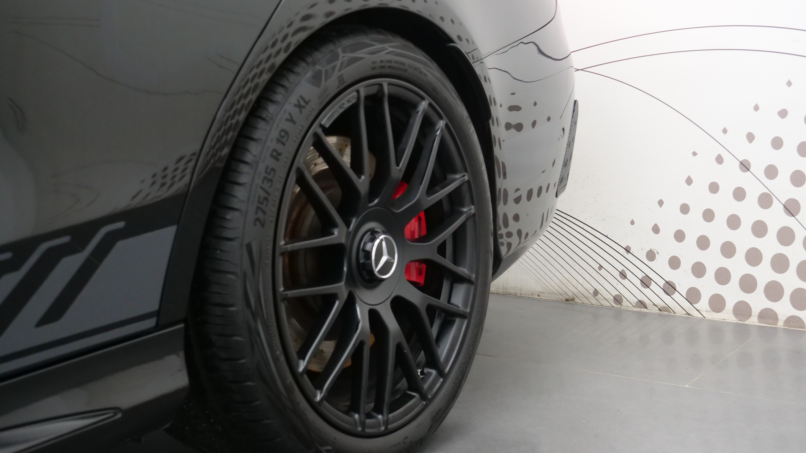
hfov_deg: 40.6
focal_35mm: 51
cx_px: 397
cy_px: 231
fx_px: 1090
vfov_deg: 23.5
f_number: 4
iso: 1600
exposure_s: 1/250
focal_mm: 22
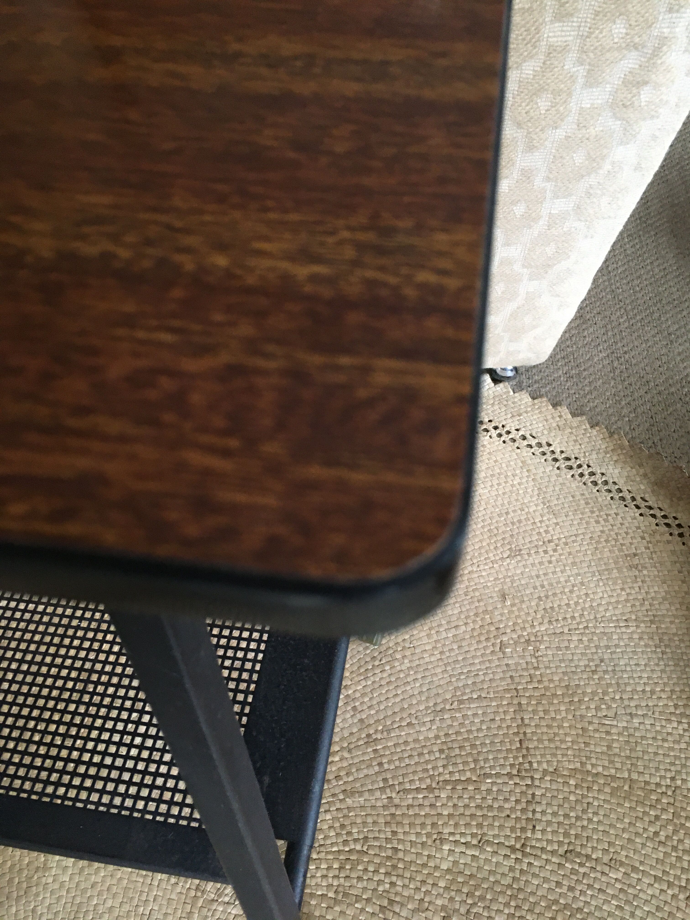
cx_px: 345
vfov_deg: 61.7
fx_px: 771
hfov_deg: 48.2
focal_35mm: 29
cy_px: 460
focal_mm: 4.15
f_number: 2.2
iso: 250
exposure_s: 1/33
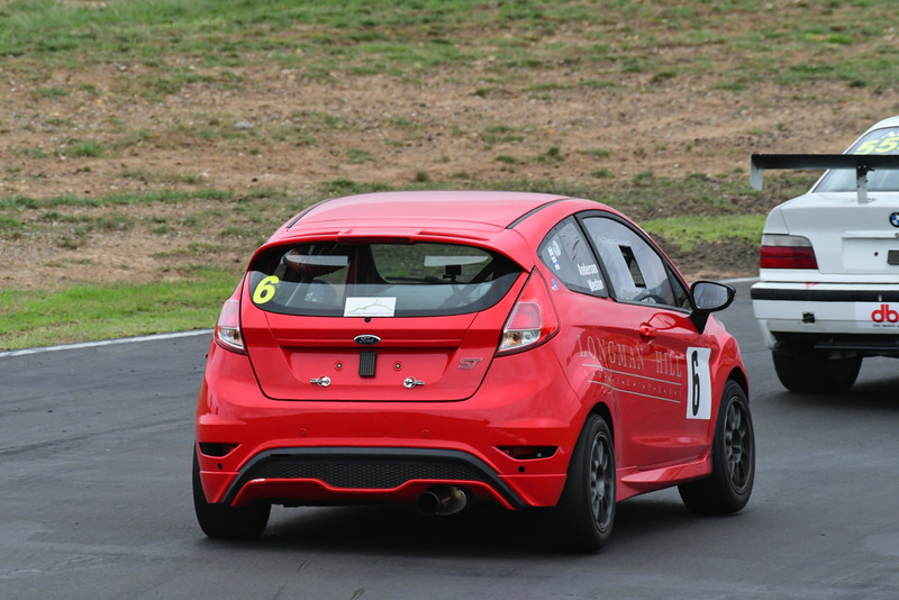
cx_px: 450
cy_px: 300
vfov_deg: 1.8
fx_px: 18735
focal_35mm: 750
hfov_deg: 2.7
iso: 1600
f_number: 10
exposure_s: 1/640
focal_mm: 500
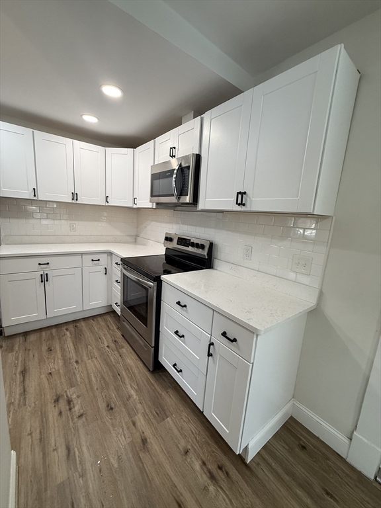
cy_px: 254
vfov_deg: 102.1
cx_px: 190
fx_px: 205
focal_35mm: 14
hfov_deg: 85.7
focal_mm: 2.22
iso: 160
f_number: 2.2
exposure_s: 1/120
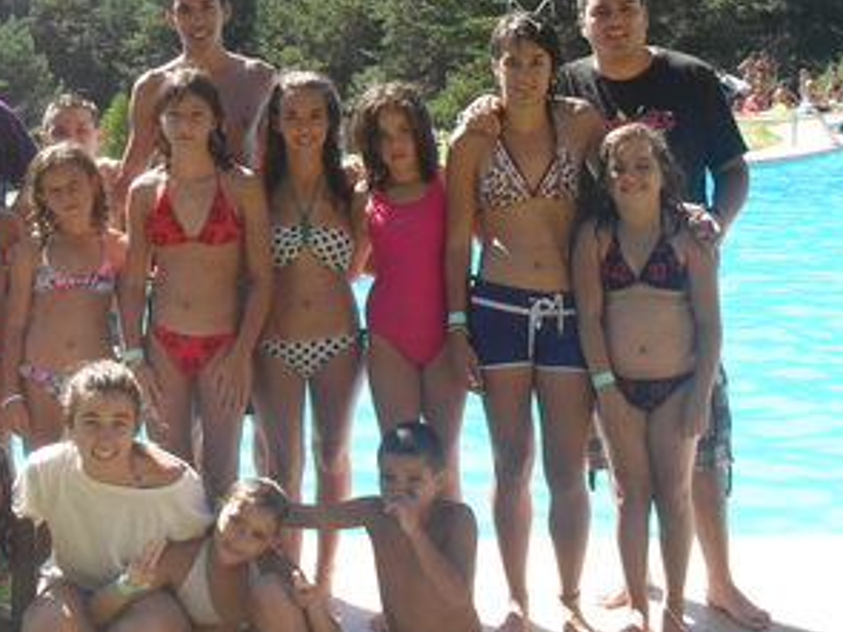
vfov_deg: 19.2
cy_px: 129
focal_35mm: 76
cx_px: 146
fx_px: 1850
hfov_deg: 25.2
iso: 100
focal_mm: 6.3
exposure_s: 1/500
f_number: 3.2
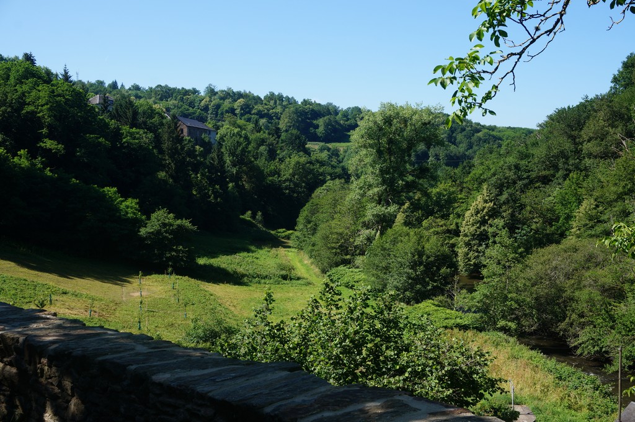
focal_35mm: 44
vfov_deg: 30.8
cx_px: 318
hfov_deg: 45.0
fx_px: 766
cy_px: 211
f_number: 11
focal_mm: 29
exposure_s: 1/80
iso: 100
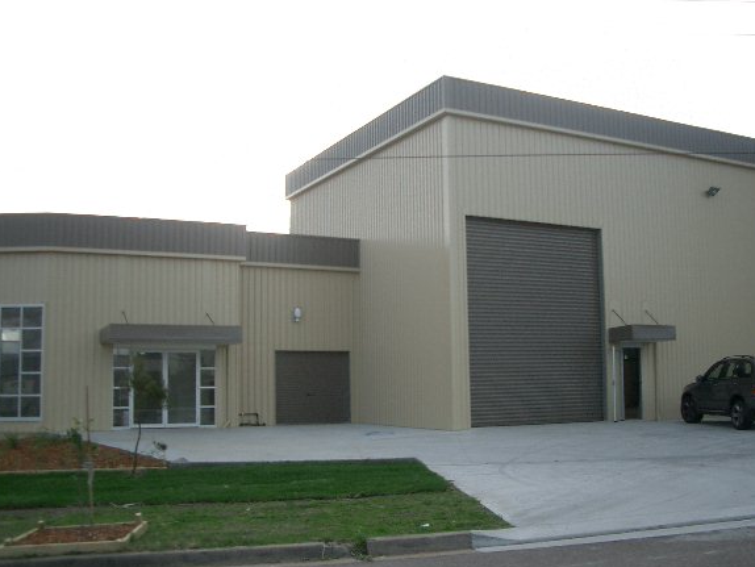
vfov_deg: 36.8
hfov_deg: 47.8
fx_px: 851
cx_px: 414
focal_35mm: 39
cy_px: 301
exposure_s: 1/250
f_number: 2.6
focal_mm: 5.8
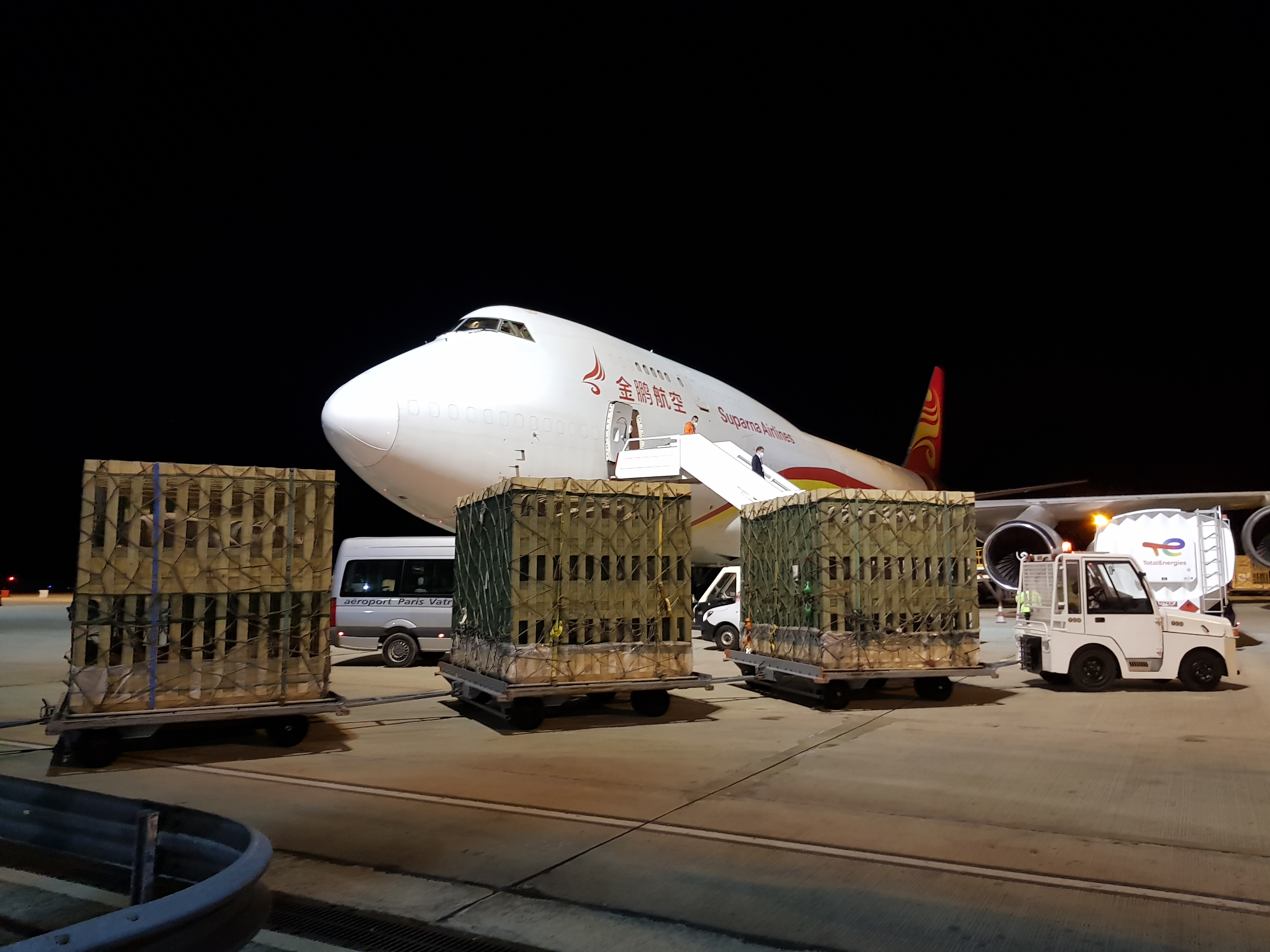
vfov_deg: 53.1
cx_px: 635
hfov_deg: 67.3
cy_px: 476
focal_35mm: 26
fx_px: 954
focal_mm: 4.2
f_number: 1.7
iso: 250
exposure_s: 1/25
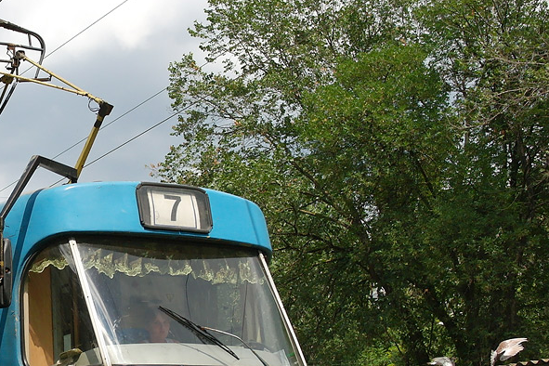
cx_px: 19
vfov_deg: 20.1
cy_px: 292
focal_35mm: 67
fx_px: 1022
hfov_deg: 28.5
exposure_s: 1/1250
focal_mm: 22
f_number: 4.5
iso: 250
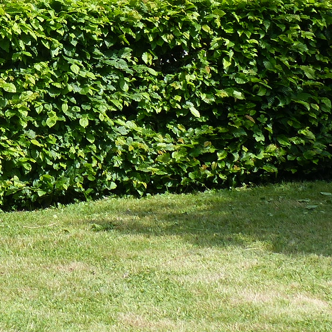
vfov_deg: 8.4
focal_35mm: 204
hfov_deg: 8.5
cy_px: -115
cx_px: -5
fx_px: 2214
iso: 100
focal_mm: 11.4
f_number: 4
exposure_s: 1/400
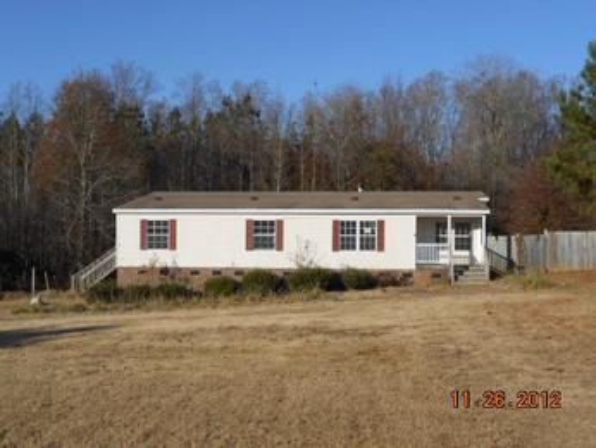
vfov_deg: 32.9
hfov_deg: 42.9
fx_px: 758
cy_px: 224
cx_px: 298
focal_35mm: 44
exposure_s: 1/800
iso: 80
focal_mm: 7.8
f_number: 4.5
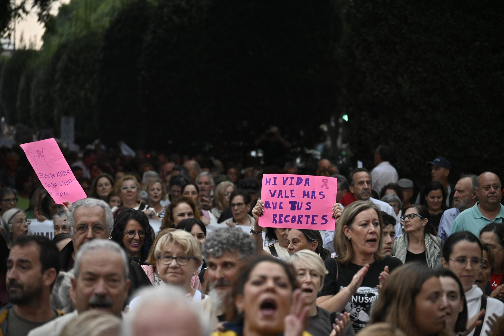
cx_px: 252
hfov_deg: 9.2
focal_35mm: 225
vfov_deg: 6.1
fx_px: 3149
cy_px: 168
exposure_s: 1/125
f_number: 5.6
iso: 2000
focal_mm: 150
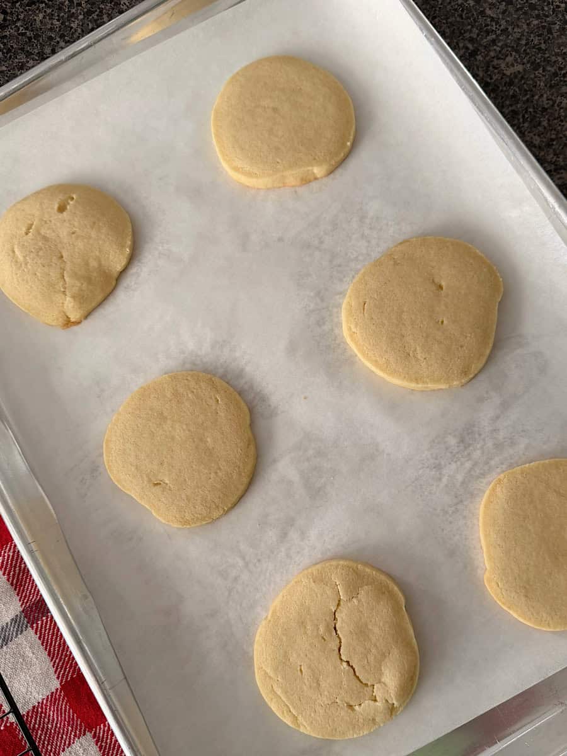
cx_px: 284
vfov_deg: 71.6
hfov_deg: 56.8
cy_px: 378
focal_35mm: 24
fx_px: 524
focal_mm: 6.8
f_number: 1.8
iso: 125
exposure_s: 1/121
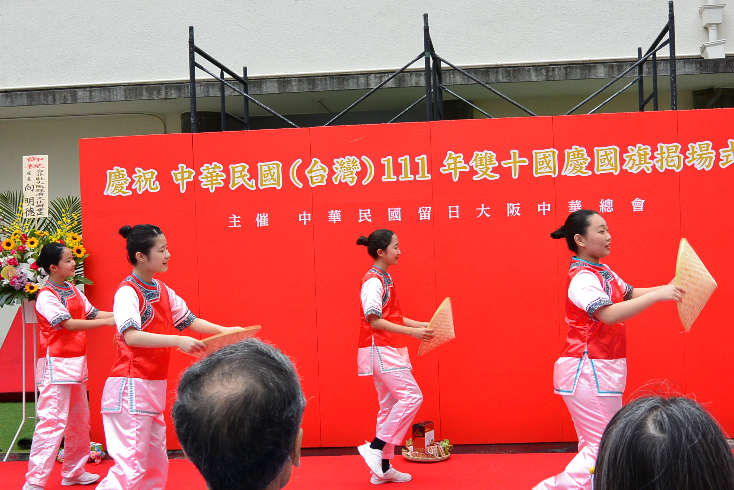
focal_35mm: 43
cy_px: 269
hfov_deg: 45.3
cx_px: 423
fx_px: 877
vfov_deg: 31.2
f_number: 4
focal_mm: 12.5
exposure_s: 1/200
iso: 200
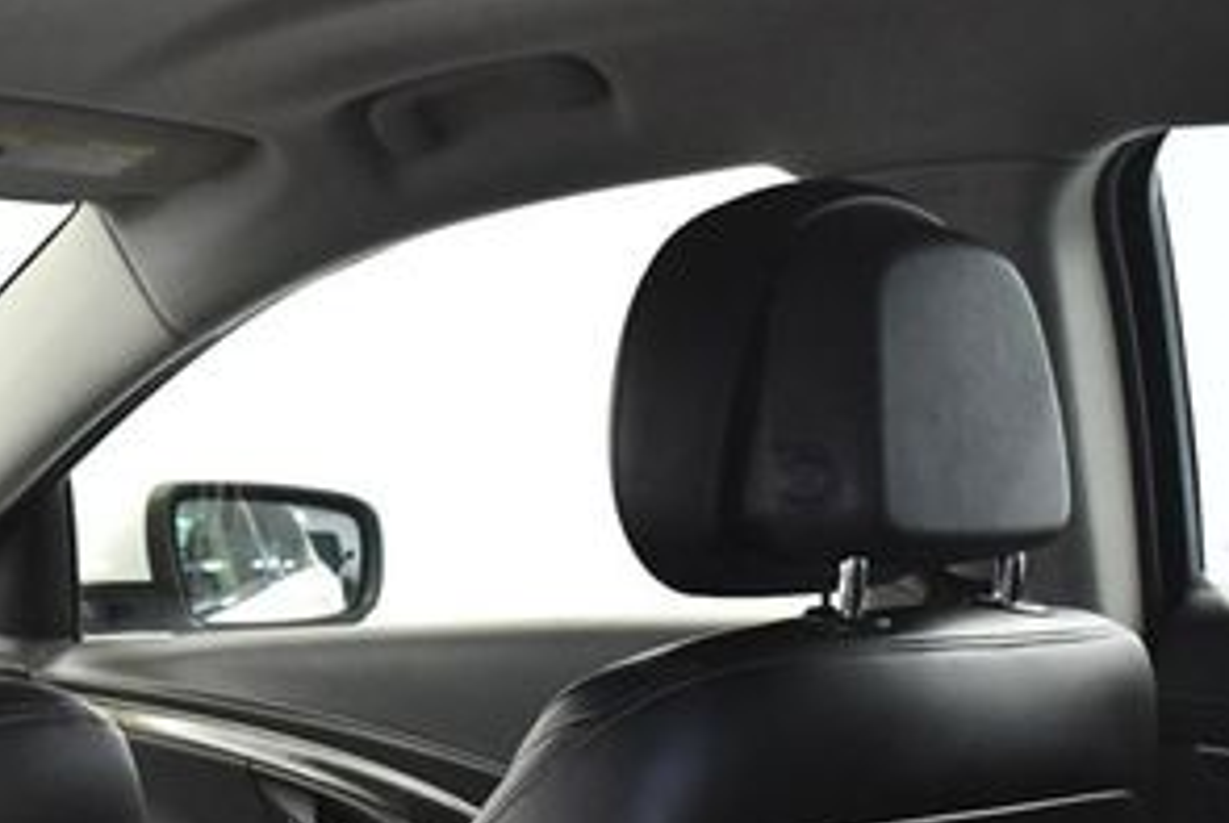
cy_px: 806
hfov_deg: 19.9
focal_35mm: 100
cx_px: 54
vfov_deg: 13.6
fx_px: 3419
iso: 3200
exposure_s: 1/80
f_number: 3.8
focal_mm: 23
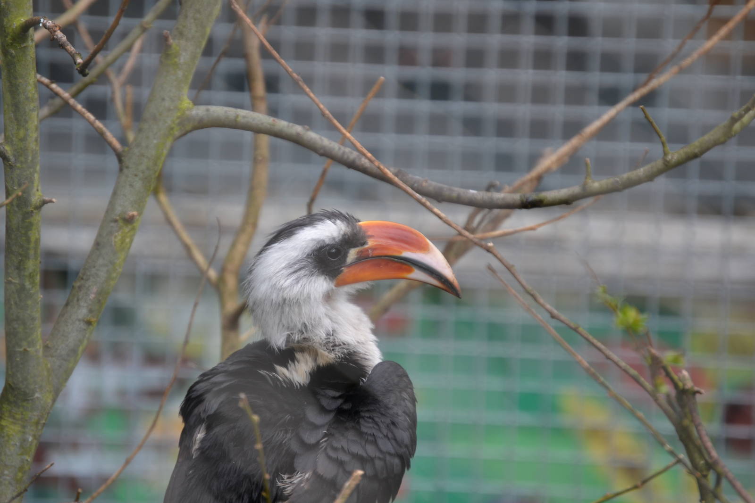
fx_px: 6292
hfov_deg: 6.9
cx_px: 378
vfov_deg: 4.6
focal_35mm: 300
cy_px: 252
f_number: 5.6
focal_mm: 200
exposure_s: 1/160
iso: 200
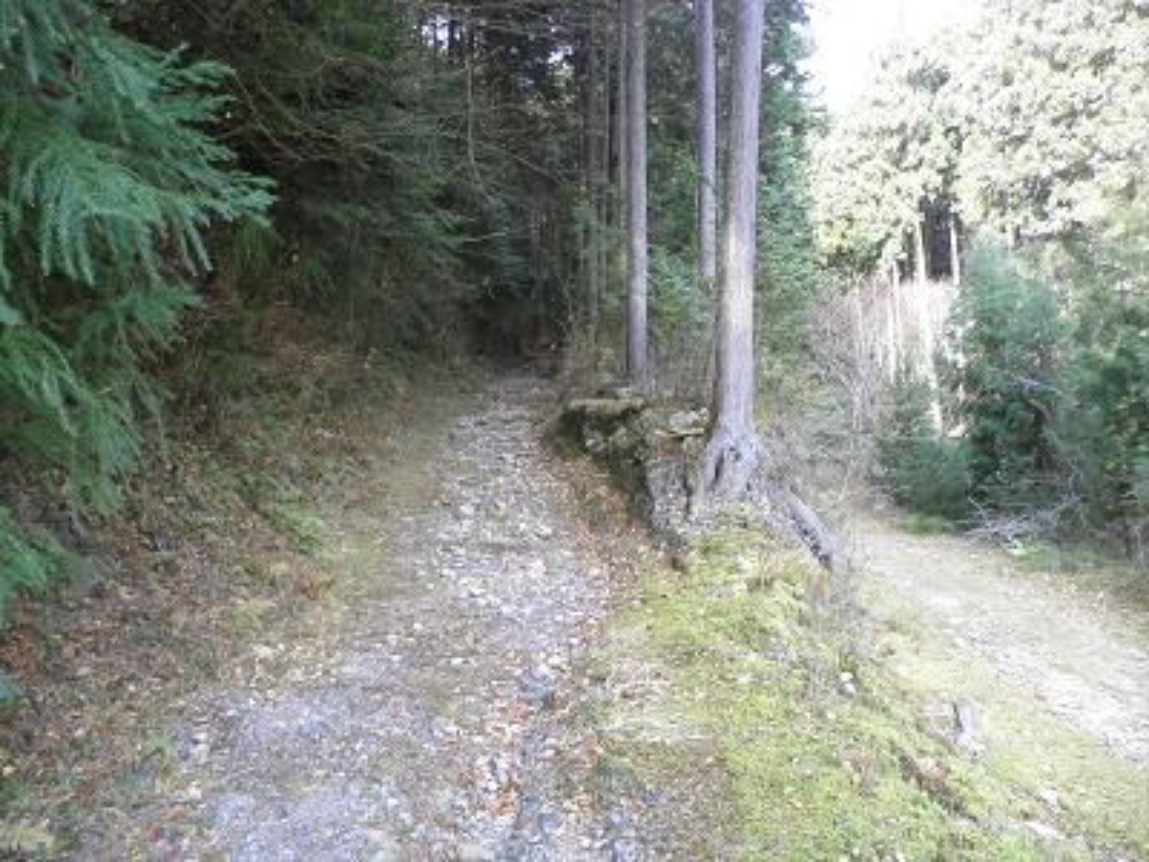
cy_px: 431
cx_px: 574
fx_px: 896
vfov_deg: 51.4
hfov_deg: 65.3
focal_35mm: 27
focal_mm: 4.9
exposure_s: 1/30
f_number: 3.2
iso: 80
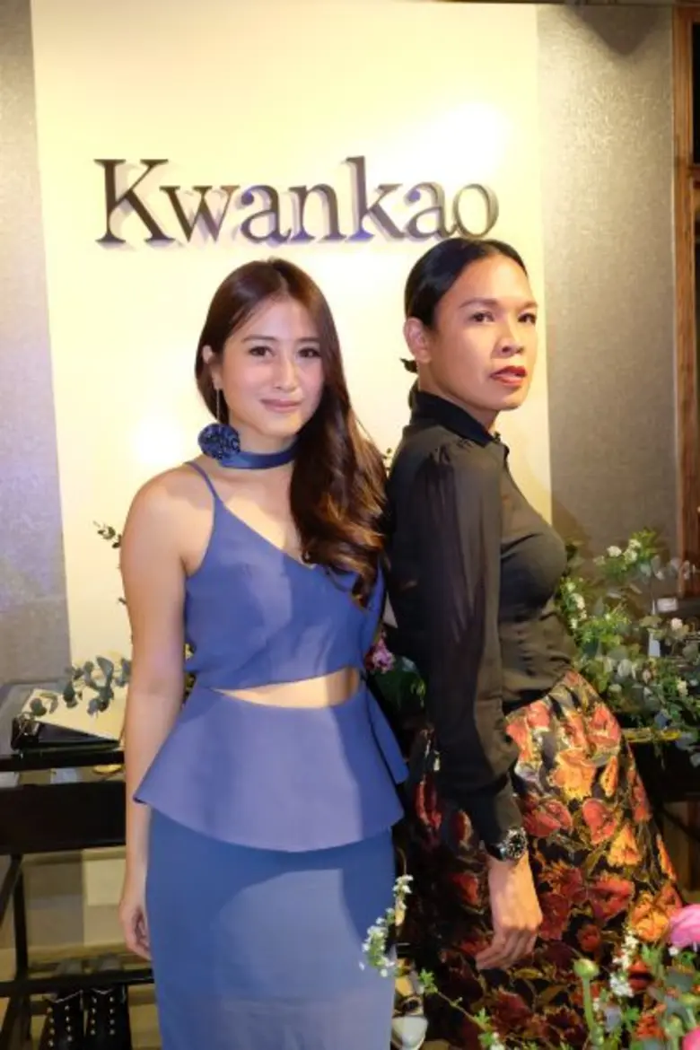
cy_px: 525
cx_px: 350
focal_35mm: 38
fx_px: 1108
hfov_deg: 35.1
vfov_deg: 50.7
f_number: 4.5
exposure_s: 1/125
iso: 3200
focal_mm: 25.6
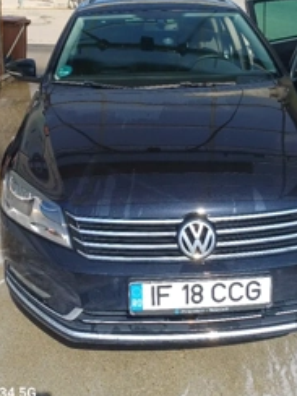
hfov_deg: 35.1
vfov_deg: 44.5
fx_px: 469
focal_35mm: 41
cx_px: 156
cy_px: 107
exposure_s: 1/909
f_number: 1.8
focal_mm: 4.65
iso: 50
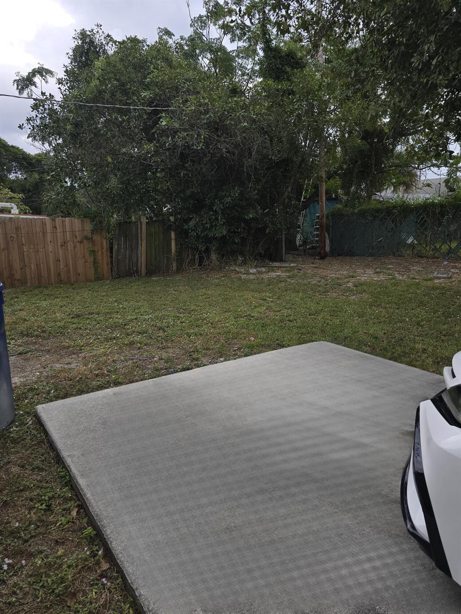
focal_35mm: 23
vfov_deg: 73.9
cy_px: 307
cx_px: 230
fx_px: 408
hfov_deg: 58.9
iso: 12
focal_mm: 6.3
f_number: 1.7
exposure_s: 1/150
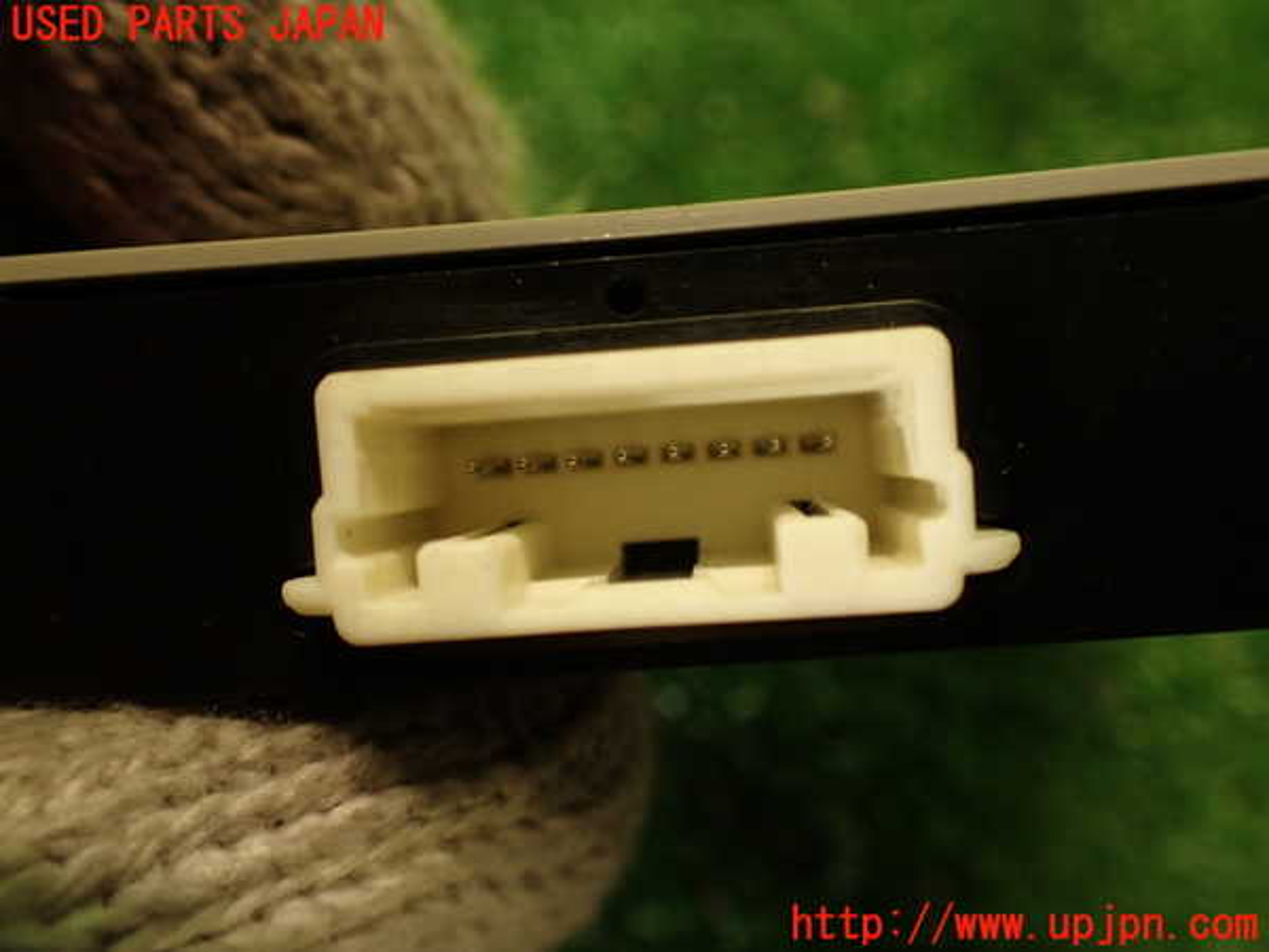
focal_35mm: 32
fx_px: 1173
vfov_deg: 44.2
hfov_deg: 56.8
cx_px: 634
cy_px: 476
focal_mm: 5.79
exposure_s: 1/40
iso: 200
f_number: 2.4
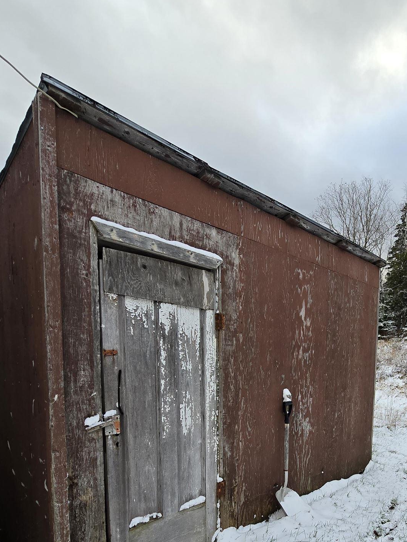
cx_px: 290
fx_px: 329
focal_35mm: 21
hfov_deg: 61.0
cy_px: 398
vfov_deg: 74.1
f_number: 2.2
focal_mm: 2.2
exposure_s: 1/236
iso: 50
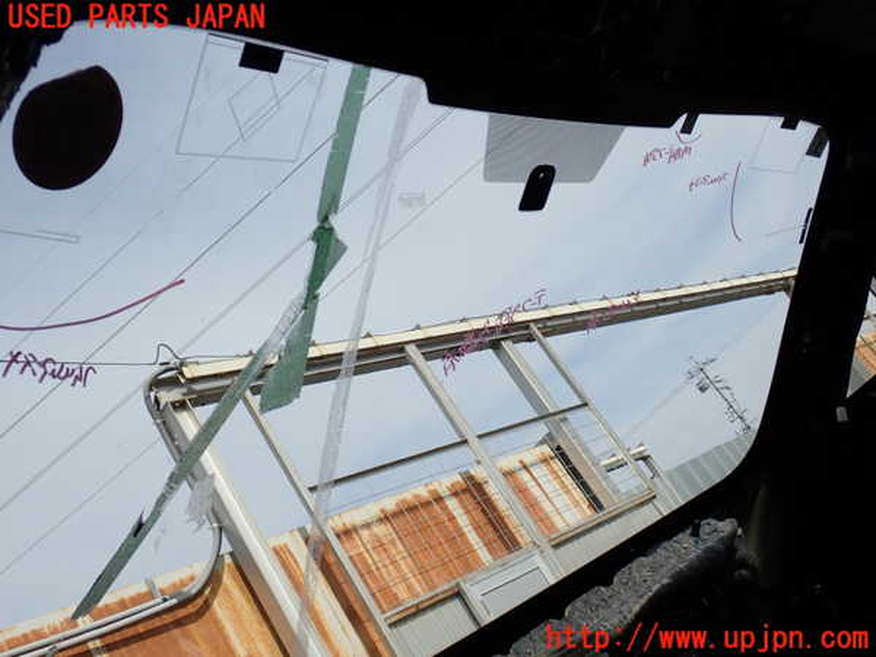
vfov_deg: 37.7
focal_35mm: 38
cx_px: 438
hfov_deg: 49.0
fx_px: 962
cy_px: 328
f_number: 3.5
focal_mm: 6.83
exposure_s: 1/1000
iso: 100
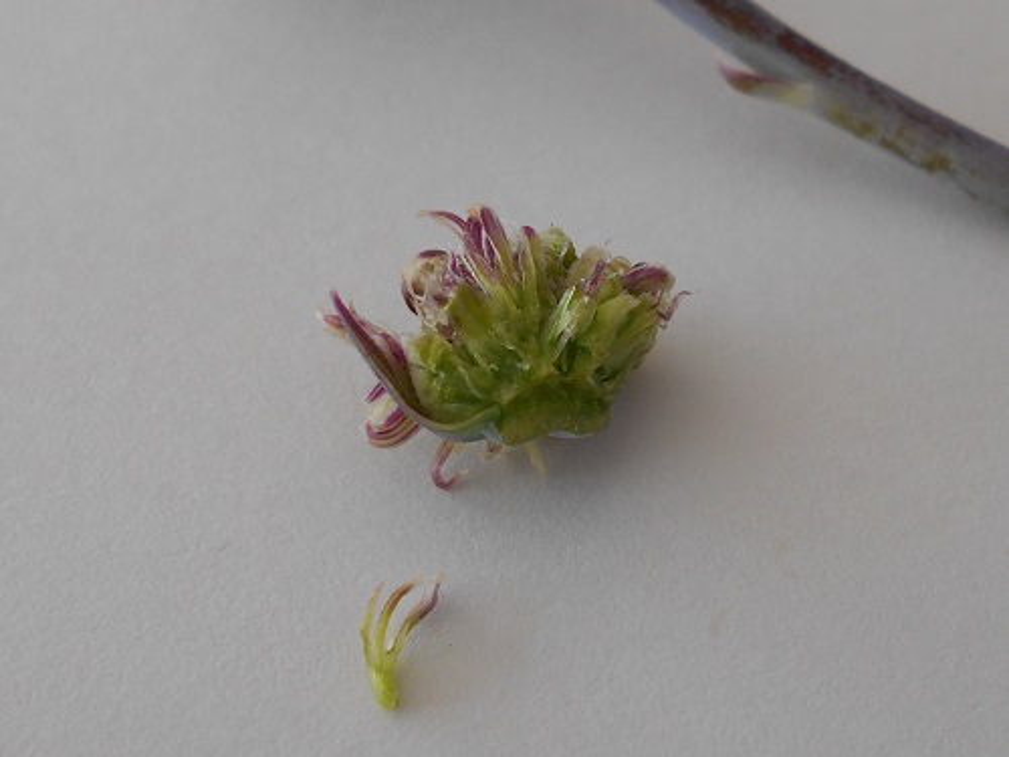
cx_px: 504
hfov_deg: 60.0
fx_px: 874
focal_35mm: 30
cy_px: 378
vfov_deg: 46.8
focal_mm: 5.1
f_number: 3.4
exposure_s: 1/60
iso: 80
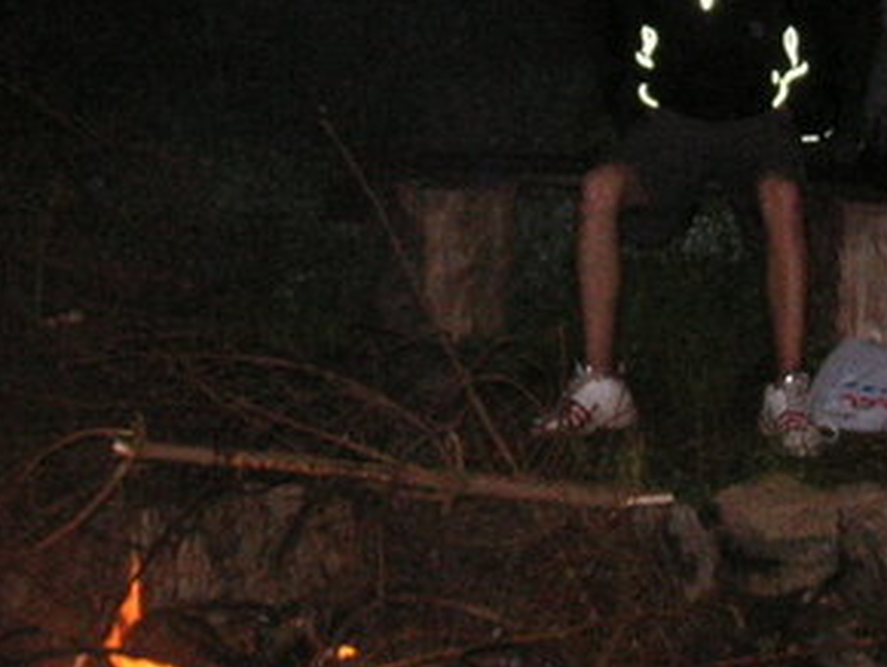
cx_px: 563
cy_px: 76
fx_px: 2616
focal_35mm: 102
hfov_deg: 19.2
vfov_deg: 14.4
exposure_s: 1/45
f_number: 2.8
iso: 160
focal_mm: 6.1
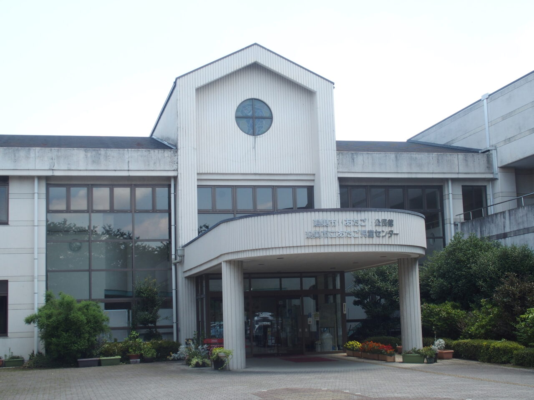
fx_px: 879
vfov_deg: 25.7
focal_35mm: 57
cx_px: 267
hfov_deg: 33.8
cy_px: 200
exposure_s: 1/200
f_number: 3.5
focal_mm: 12
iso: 100
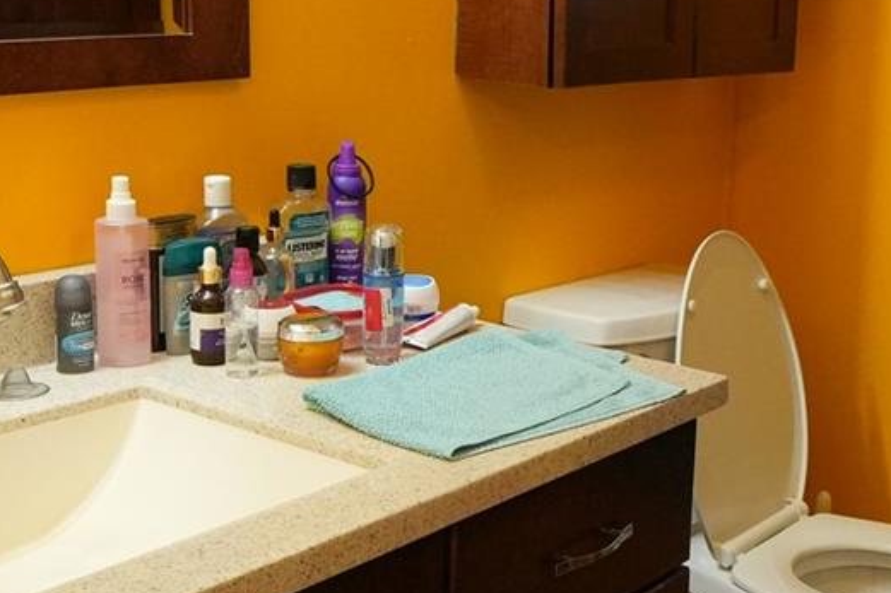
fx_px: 1460
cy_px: 238
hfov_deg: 33.1
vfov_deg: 22.9
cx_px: 694
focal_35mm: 59
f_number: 4
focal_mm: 10
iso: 2000
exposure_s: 1/160
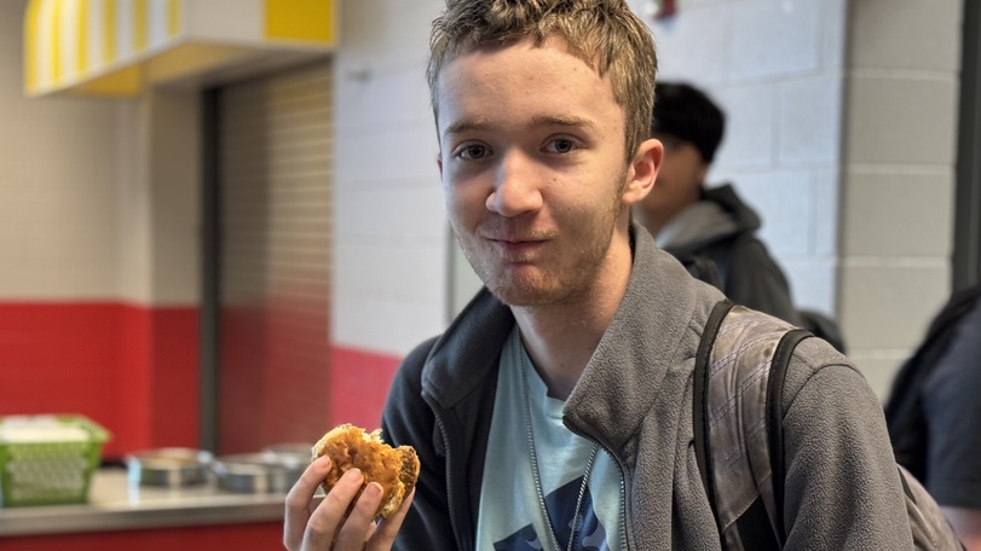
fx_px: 1717
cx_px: 464
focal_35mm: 66
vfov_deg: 18.2
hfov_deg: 31.9
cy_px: 331
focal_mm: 6.76
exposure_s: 1/60
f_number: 1.78
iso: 200
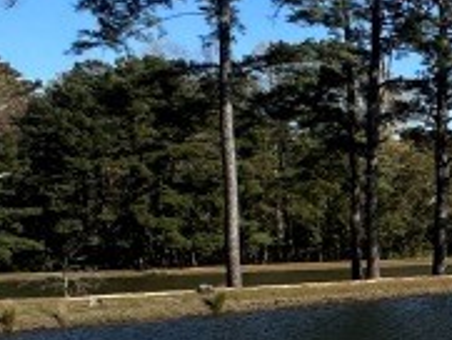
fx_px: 1032
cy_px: 242
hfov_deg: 13.6
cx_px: 1179
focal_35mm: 79
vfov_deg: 18.6
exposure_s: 1/2257
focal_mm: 2.22
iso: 50
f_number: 2.2
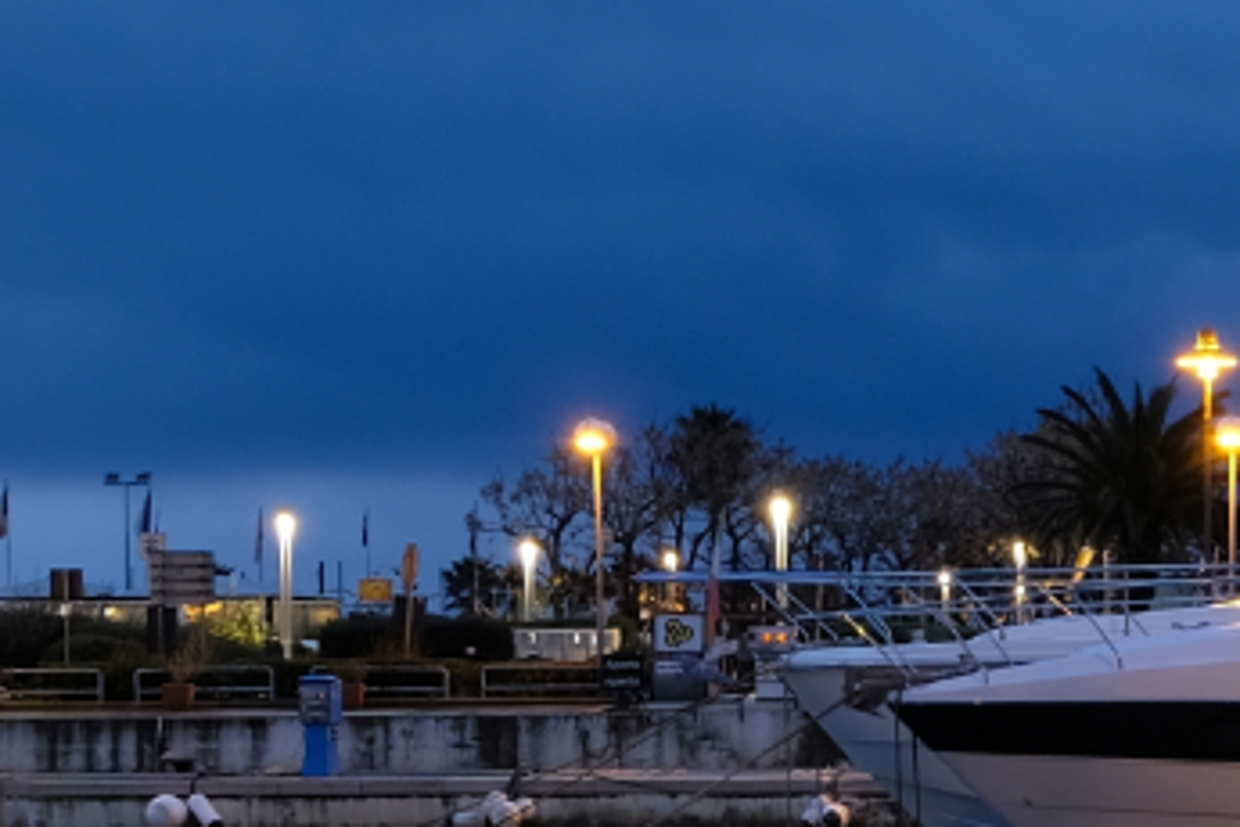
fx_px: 4409
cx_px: 1470
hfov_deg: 15.5
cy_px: 759
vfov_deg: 10.6
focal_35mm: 128
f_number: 9
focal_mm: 15
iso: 200
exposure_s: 2.5
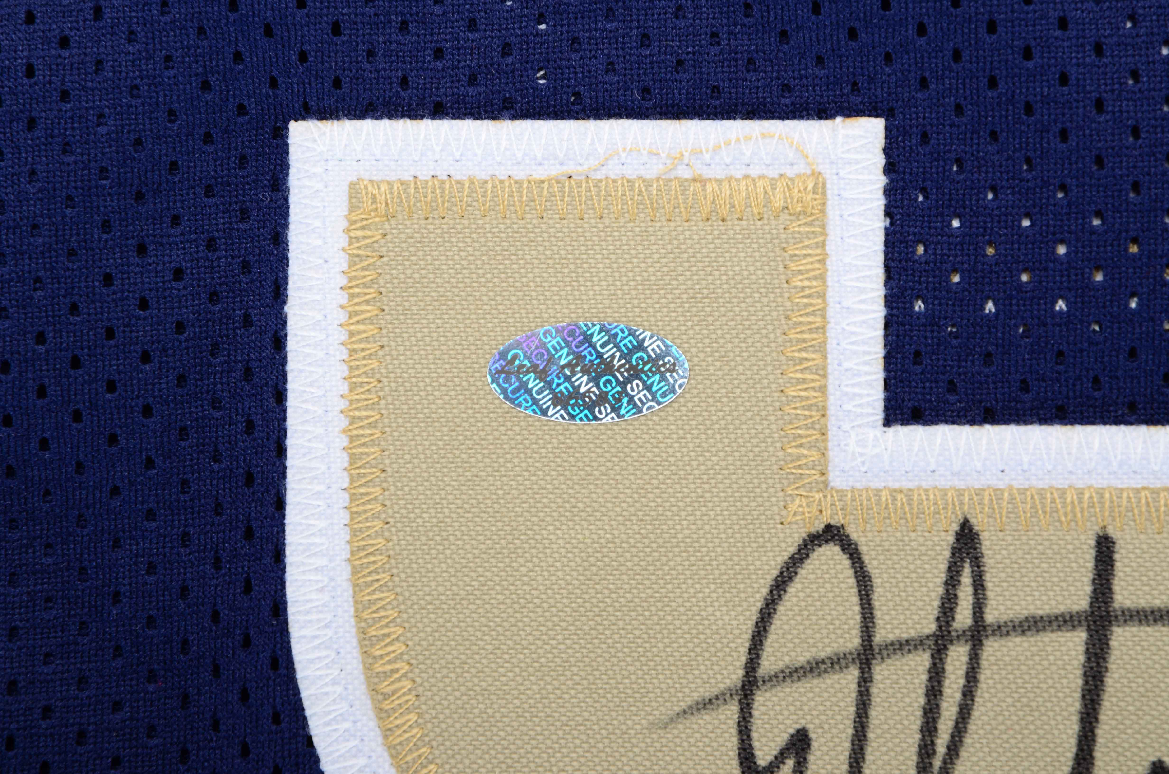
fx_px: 5104
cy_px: 387
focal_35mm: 158
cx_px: 584
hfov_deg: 13.1
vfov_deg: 8.7
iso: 200
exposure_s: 1/160
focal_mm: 105
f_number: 14
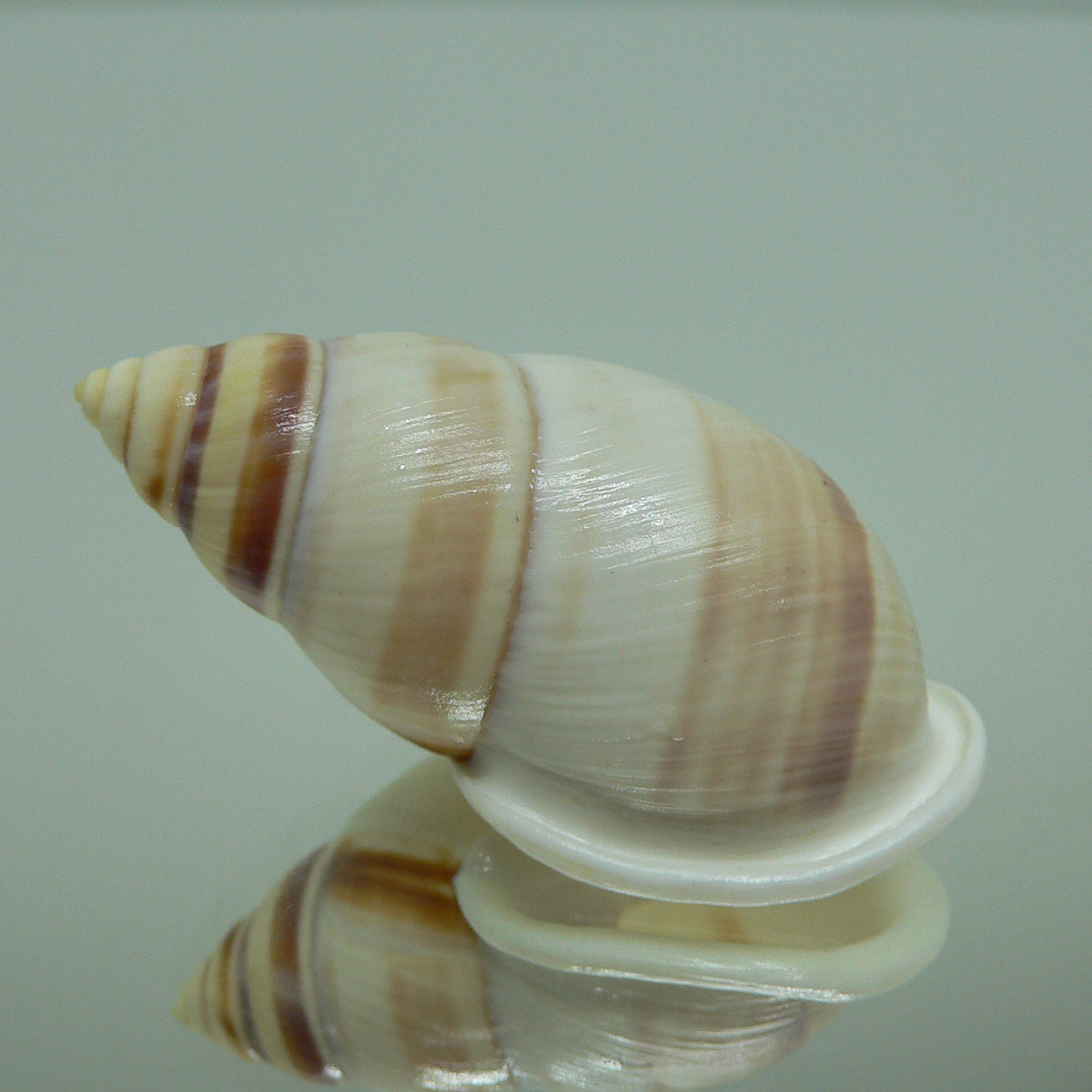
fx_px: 1499
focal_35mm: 42
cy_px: 545
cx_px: 538
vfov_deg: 40.0
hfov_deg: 40.0
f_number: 2.8
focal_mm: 4.6
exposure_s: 1/60
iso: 100
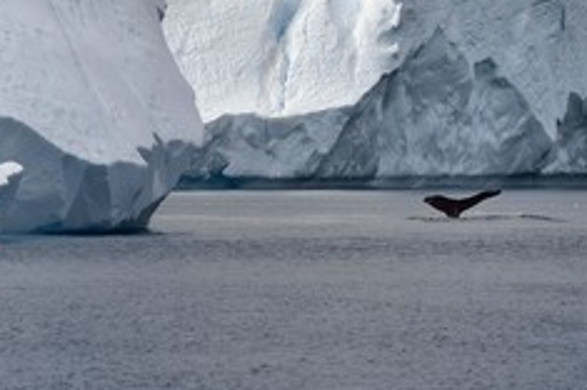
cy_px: 52
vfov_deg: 2.7
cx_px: 370
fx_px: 8158
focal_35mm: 501
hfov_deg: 4.1
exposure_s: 1/1000
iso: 500
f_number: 9
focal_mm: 280
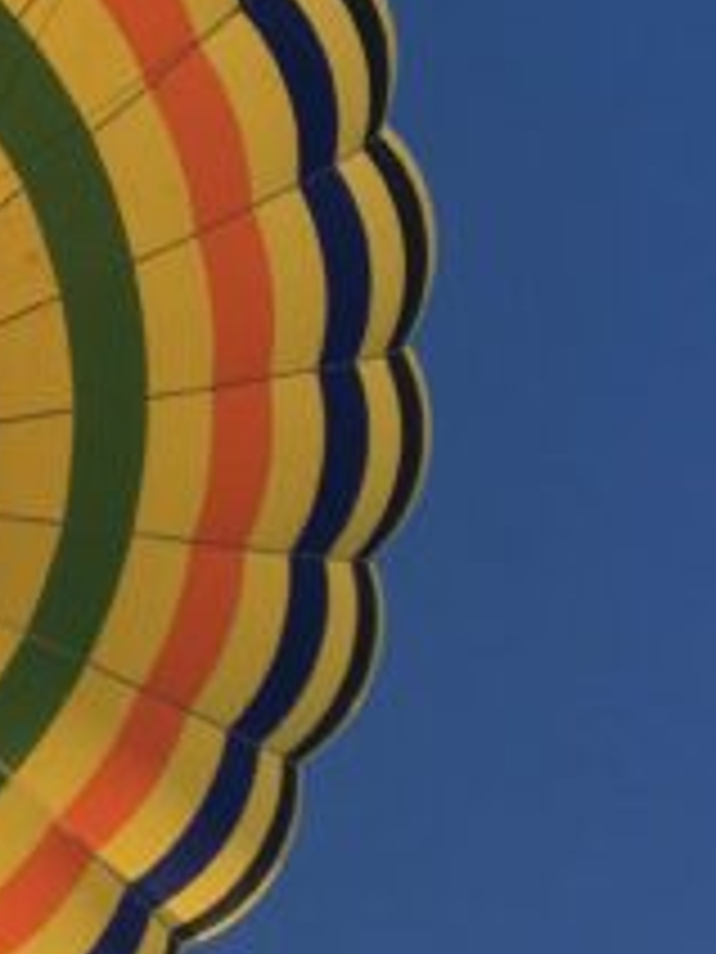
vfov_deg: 18.7
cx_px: -576
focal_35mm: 105
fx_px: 2896
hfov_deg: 12.8
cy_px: 418
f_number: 2.2
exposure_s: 1/509
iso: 25
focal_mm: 4.15
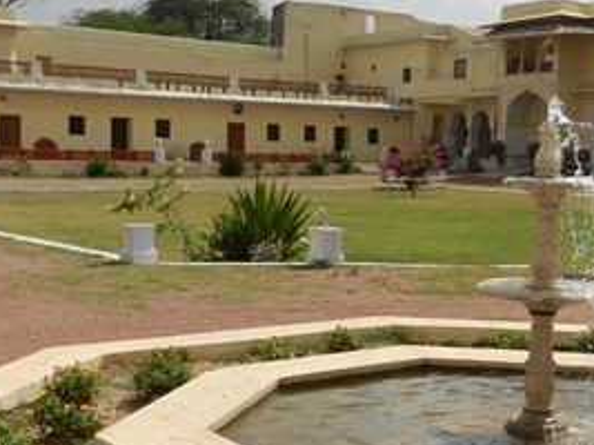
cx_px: 436
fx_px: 1029
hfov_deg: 31.7
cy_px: 211
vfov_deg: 24.4
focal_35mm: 60
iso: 160
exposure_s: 1/640
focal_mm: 4.5
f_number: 7
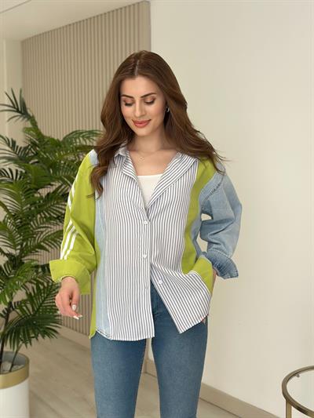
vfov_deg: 39.6
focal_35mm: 48
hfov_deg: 30.3
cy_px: 209
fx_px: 580
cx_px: 157
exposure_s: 1/506
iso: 80
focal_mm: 6.86
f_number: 1.78
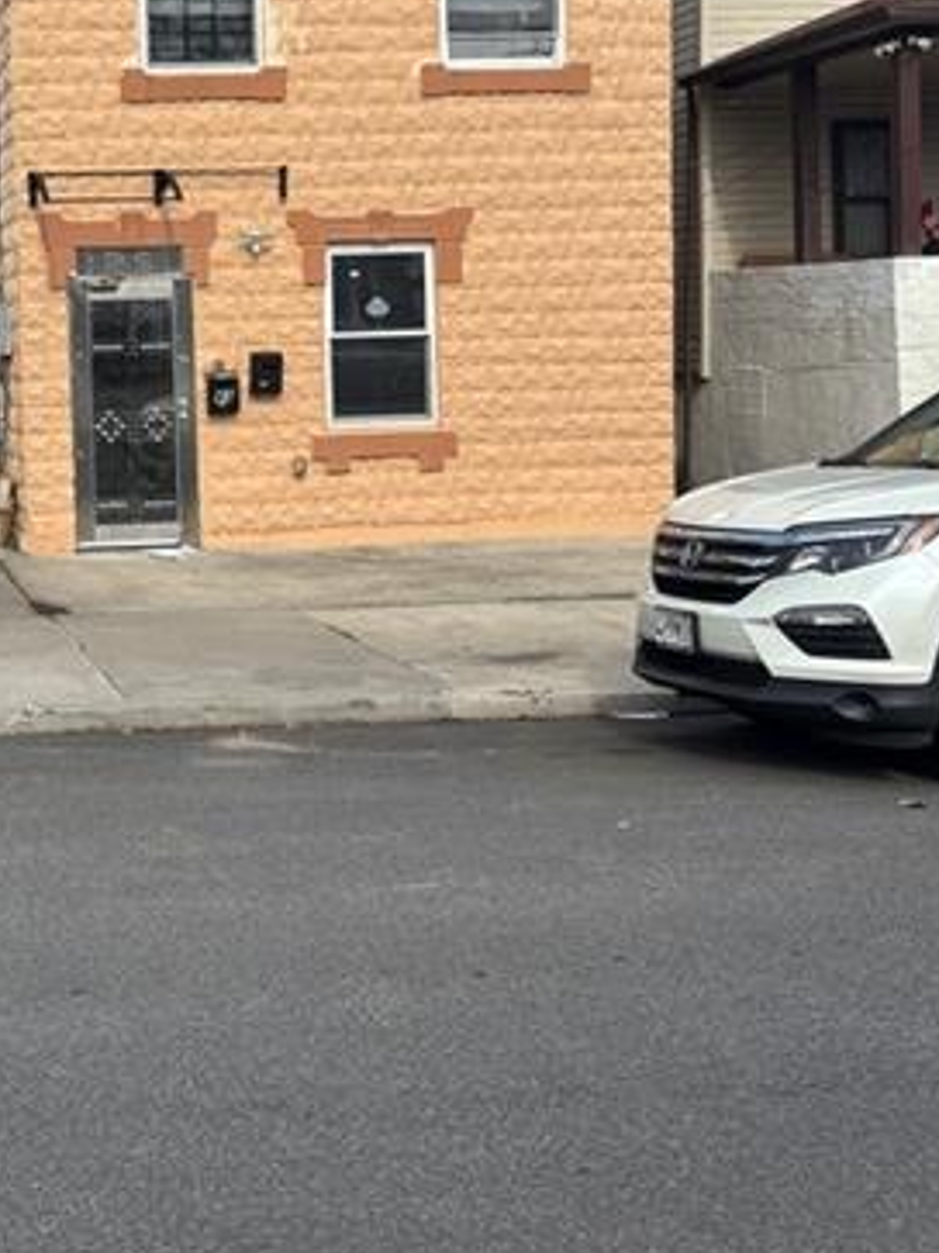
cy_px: 390
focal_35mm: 55
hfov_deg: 25.7
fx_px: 1990
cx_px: 93
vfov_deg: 34.5
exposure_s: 1/3413
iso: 50
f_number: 1.6
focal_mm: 5.96
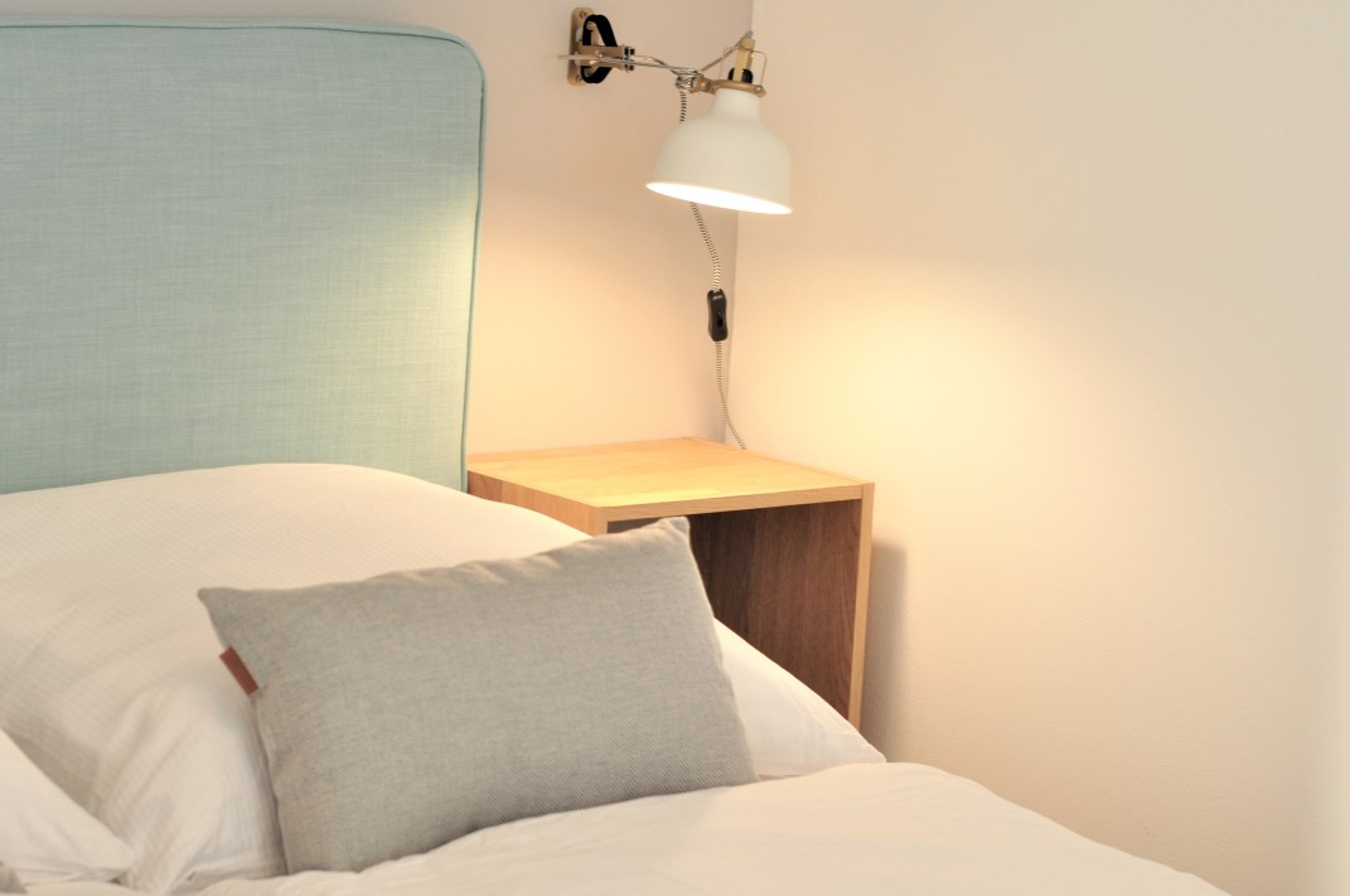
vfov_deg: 13.0
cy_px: 417
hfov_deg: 19.4
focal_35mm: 105
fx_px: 3932
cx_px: 442
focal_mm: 50
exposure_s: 1/40
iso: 200
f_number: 3.2
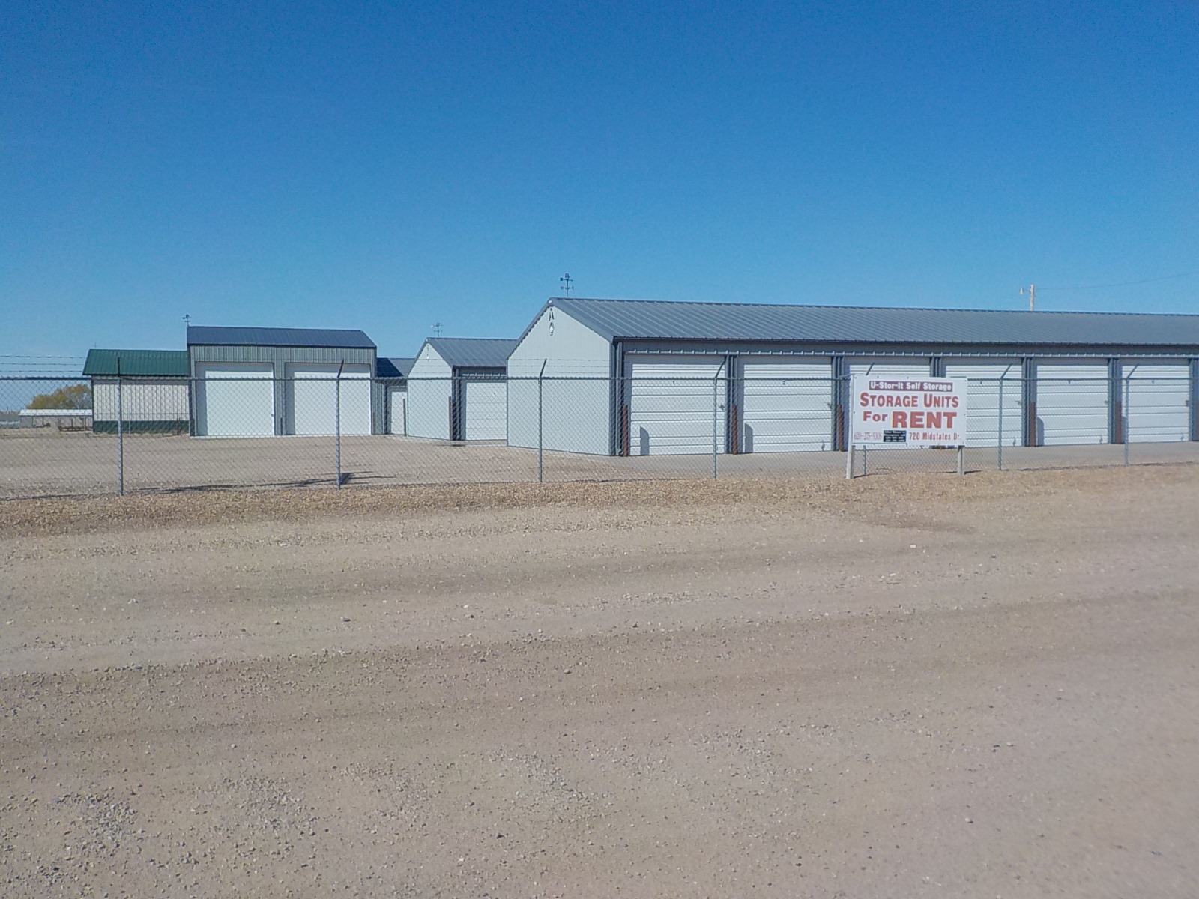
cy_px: 450
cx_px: 600
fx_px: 1039
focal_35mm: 30
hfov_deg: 60.0
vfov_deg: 46.8
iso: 125
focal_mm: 4.1
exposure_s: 1/640
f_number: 6.6
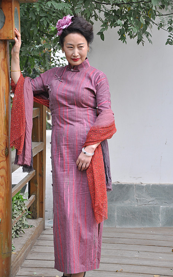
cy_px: 138
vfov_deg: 21.9
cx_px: 84
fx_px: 716
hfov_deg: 13.8
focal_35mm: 95
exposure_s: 1/60
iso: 220
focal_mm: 62
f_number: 5.3
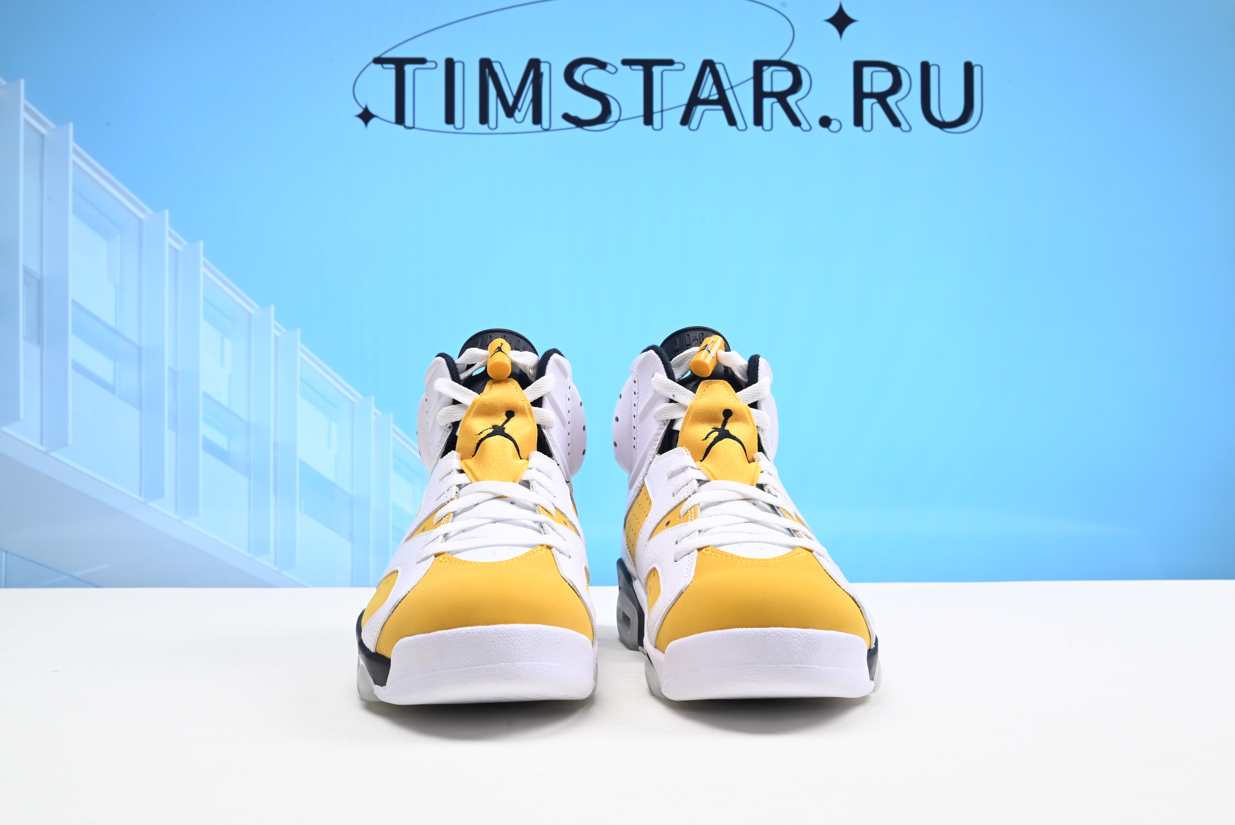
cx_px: 618
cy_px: 412
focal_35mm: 38
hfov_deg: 50.7
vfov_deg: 35.1
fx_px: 1304
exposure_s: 1/2
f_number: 16
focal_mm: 38
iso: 100
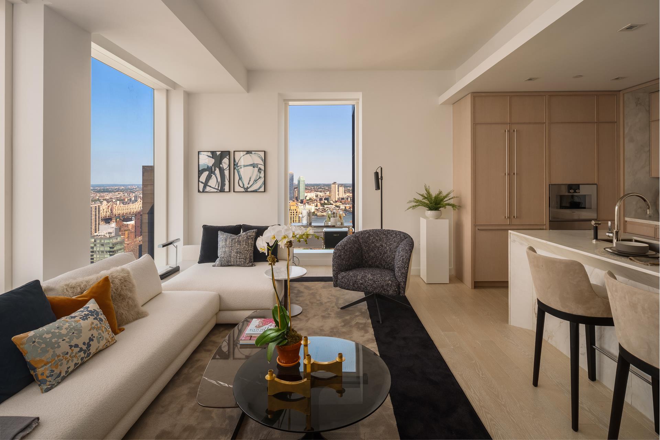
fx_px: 312
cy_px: 220
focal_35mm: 17
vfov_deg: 70.4
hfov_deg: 93.3
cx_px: 330
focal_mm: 17
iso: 640
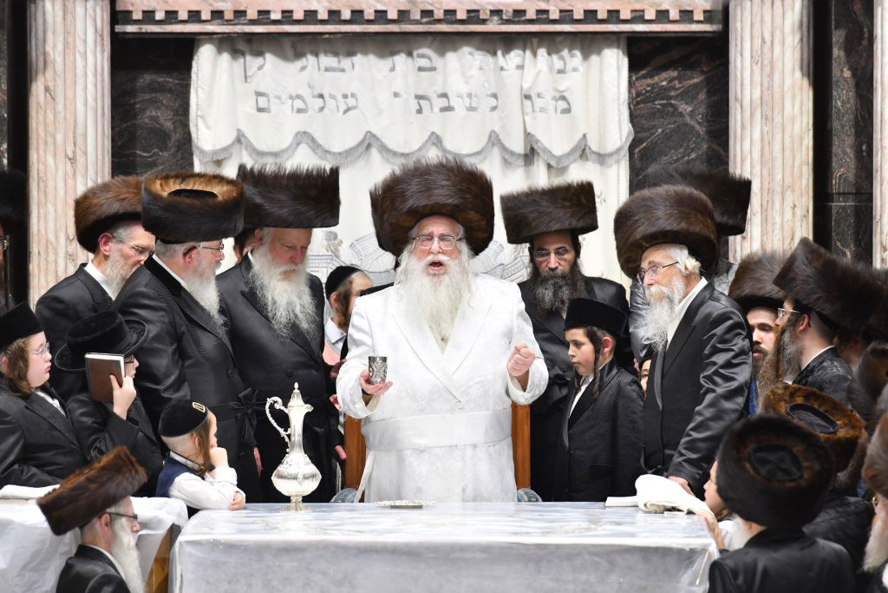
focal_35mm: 200
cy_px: 296
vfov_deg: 6.9
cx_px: 444
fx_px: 4934
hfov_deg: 10.3
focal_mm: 200
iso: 1000
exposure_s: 1/100
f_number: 5.6
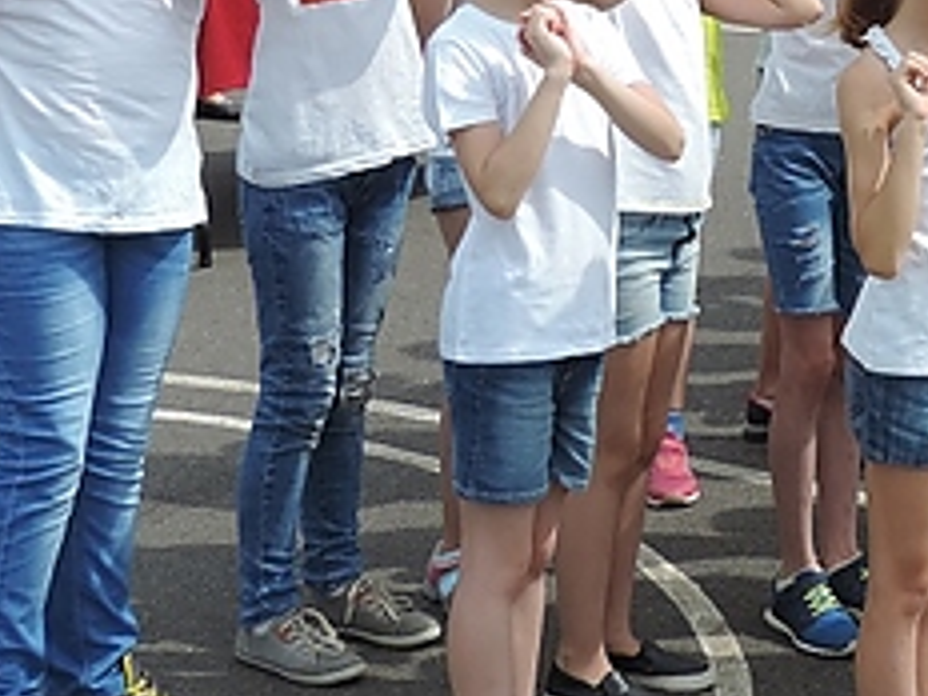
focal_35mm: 114
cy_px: -138
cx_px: 1068
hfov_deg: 16.6
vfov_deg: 12.7
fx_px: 3056
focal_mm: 7.1
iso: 80
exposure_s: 1/800
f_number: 3.3
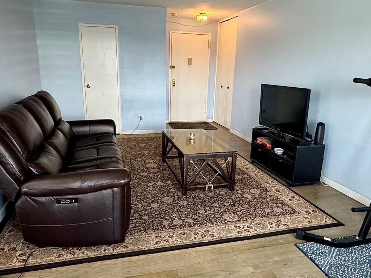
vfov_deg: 51.3
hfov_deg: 65.3
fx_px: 289
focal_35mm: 27
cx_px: 188
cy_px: 142
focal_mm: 2.22
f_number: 2.2
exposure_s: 1/120
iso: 320
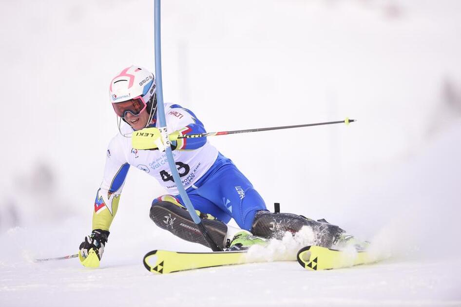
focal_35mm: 500
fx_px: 6400
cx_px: 230
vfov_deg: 2.7
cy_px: 154
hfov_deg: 4.1
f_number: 4
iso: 800
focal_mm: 500
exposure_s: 1/1600
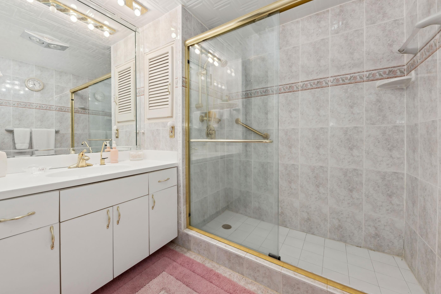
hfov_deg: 104.3
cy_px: 143
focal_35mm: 14
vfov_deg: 81.1
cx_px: 215
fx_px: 171
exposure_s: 1/5
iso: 100
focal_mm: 13
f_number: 8
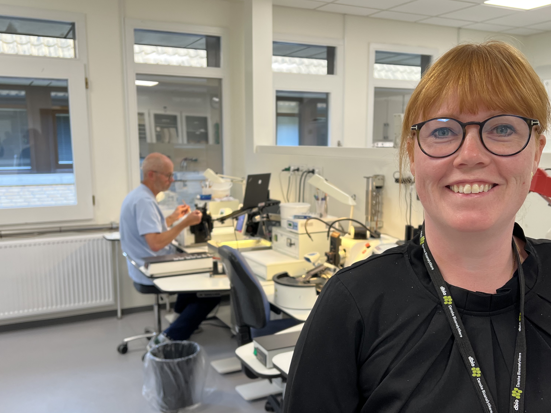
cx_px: 298
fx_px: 557
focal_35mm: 35
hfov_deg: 52.6
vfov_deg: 40.6
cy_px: 234
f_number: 1.5
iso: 80
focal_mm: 5.7
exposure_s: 1/100
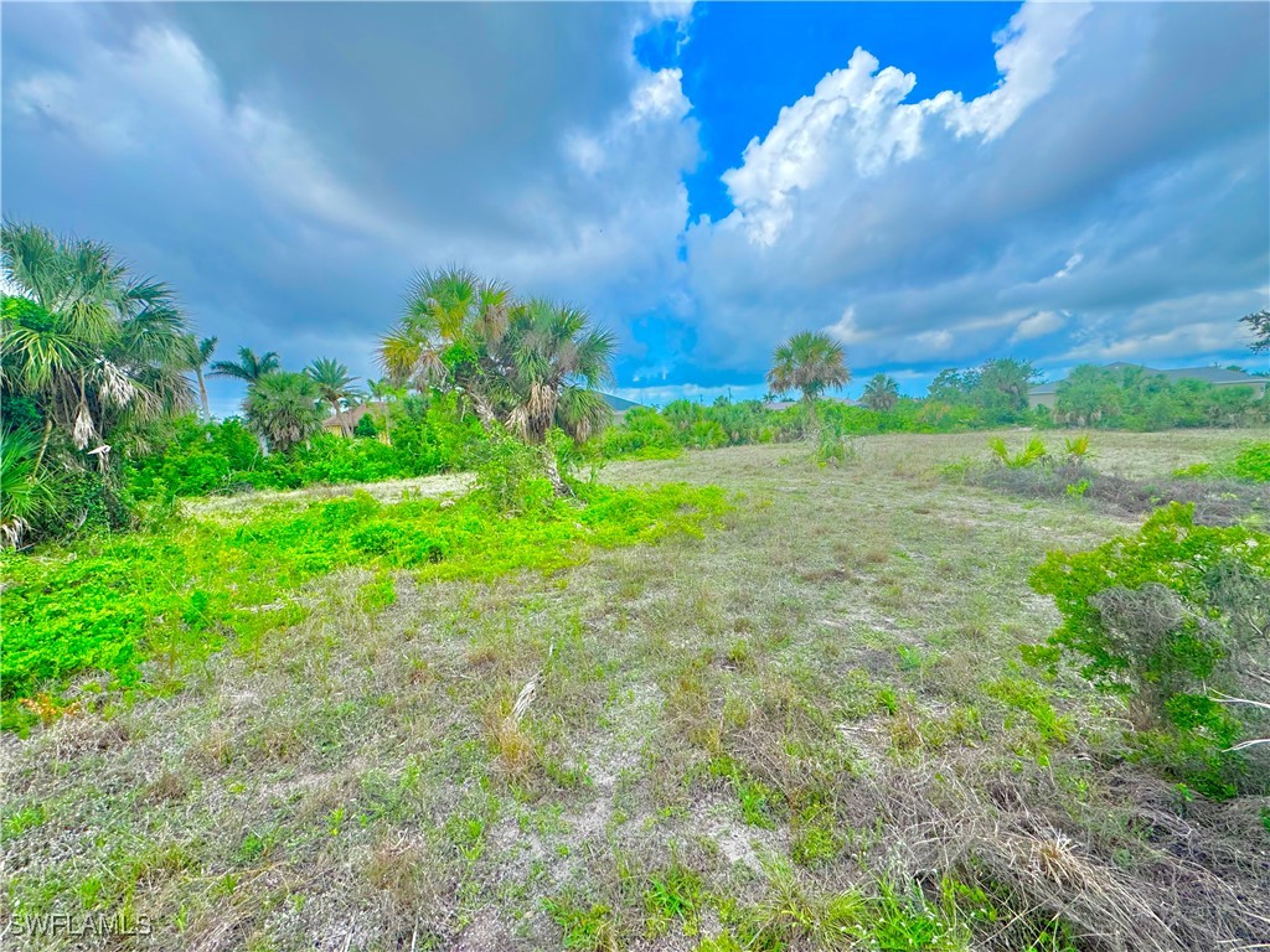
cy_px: 476
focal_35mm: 14
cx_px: 635
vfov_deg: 85.7
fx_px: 514
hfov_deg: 102.1
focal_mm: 2.22
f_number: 2.2
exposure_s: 1/779
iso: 50
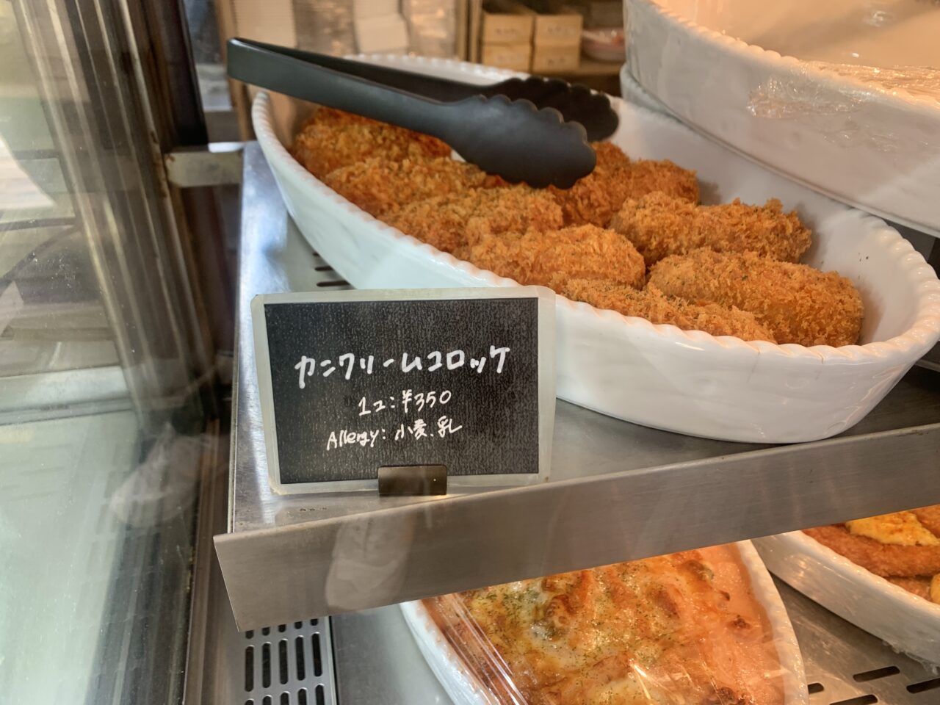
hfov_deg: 67.3
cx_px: 470
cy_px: 352
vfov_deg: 53.1
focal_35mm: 26
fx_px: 706
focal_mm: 4.25
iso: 80
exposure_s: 1/50
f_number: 1.8
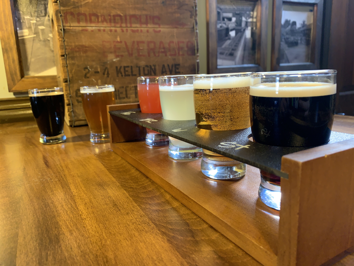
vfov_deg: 53.1
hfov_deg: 67.3
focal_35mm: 26
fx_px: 266
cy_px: 133
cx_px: 177
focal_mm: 4.25
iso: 100
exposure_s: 1/60
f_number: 1.8
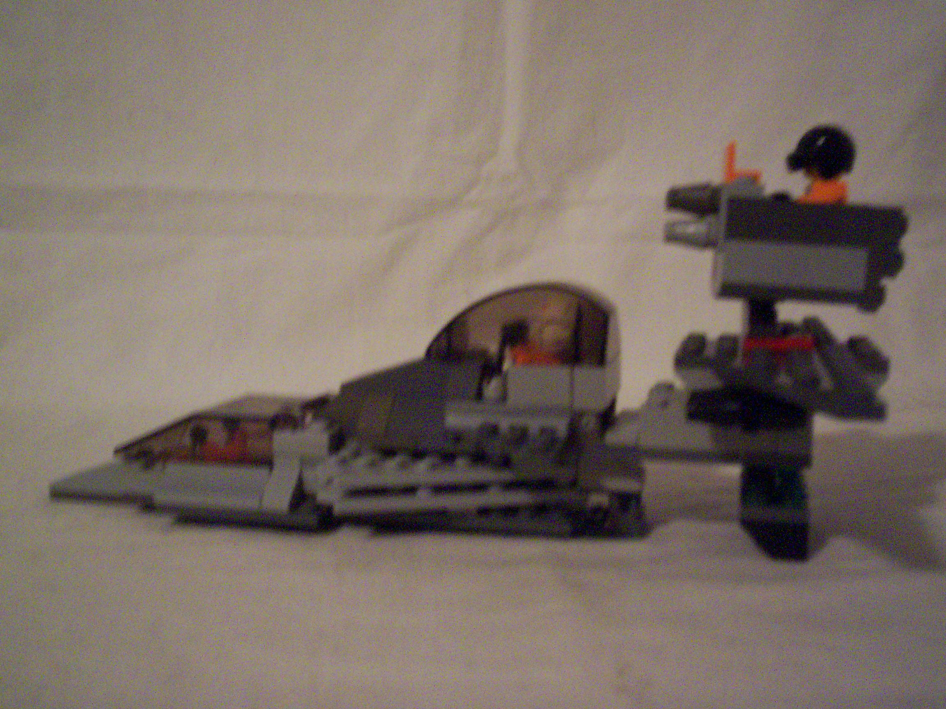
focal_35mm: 36
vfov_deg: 39.7
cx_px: 473
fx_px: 984
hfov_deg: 51.4
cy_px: 354
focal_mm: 5.9
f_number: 4.5
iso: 400
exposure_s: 1/8
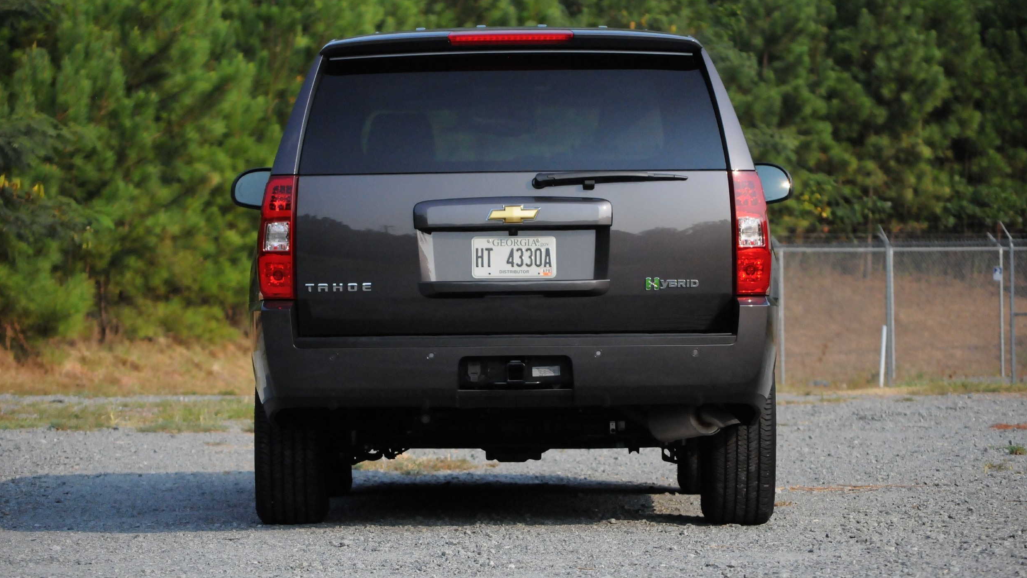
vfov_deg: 7.7
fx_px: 4302
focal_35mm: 158
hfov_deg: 13.6
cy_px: 280
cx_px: 516
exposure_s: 1/6400
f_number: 5.6
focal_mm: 100
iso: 2000
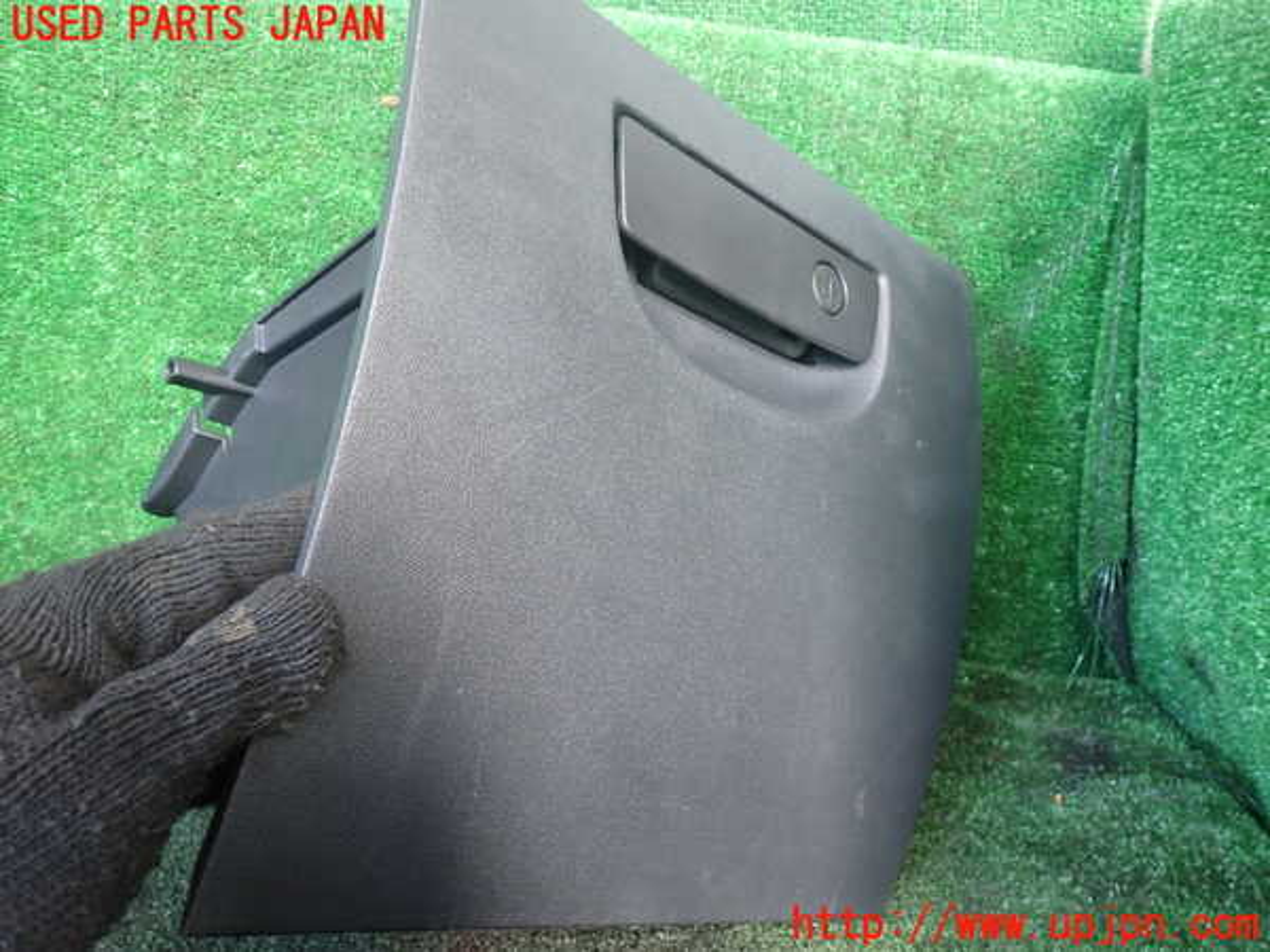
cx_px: 635
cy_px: 476
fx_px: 1101
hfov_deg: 60.0
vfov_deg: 46.8
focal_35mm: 30
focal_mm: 5.4
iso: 200
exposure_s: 1/40
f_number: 2.3
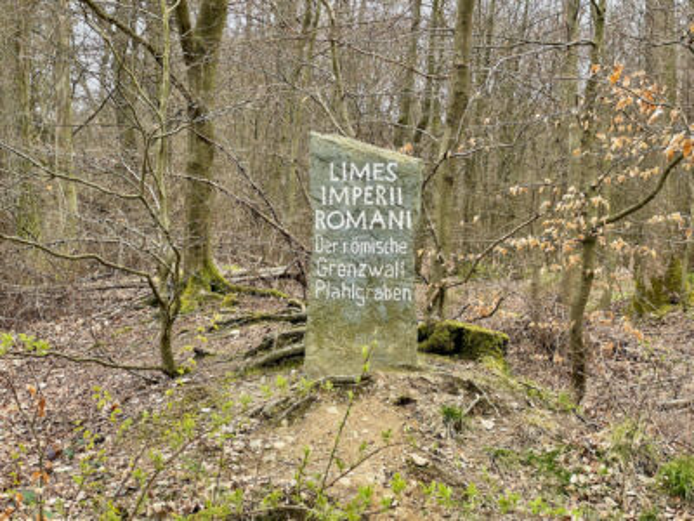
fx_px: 1043
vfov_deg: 28.0
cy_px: 260
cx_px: 347
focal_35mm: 52
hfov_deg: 36.8
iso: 25
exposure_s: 1/188
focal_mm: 6
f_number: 2
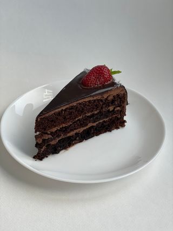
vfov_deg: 36.8
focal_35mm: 52
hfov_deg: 28.0
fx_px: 347
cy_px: 116
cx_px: 86
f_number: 2
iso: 50
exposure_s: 1/122
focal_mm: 6
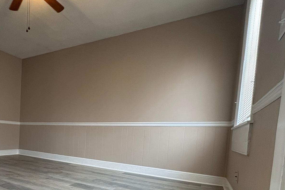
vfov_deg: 48.4
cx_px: 81
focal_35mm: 25
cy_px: 152
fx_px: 198
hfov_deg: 68.2
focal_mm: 2.22
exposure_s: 1/120
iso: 200
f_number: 2.2
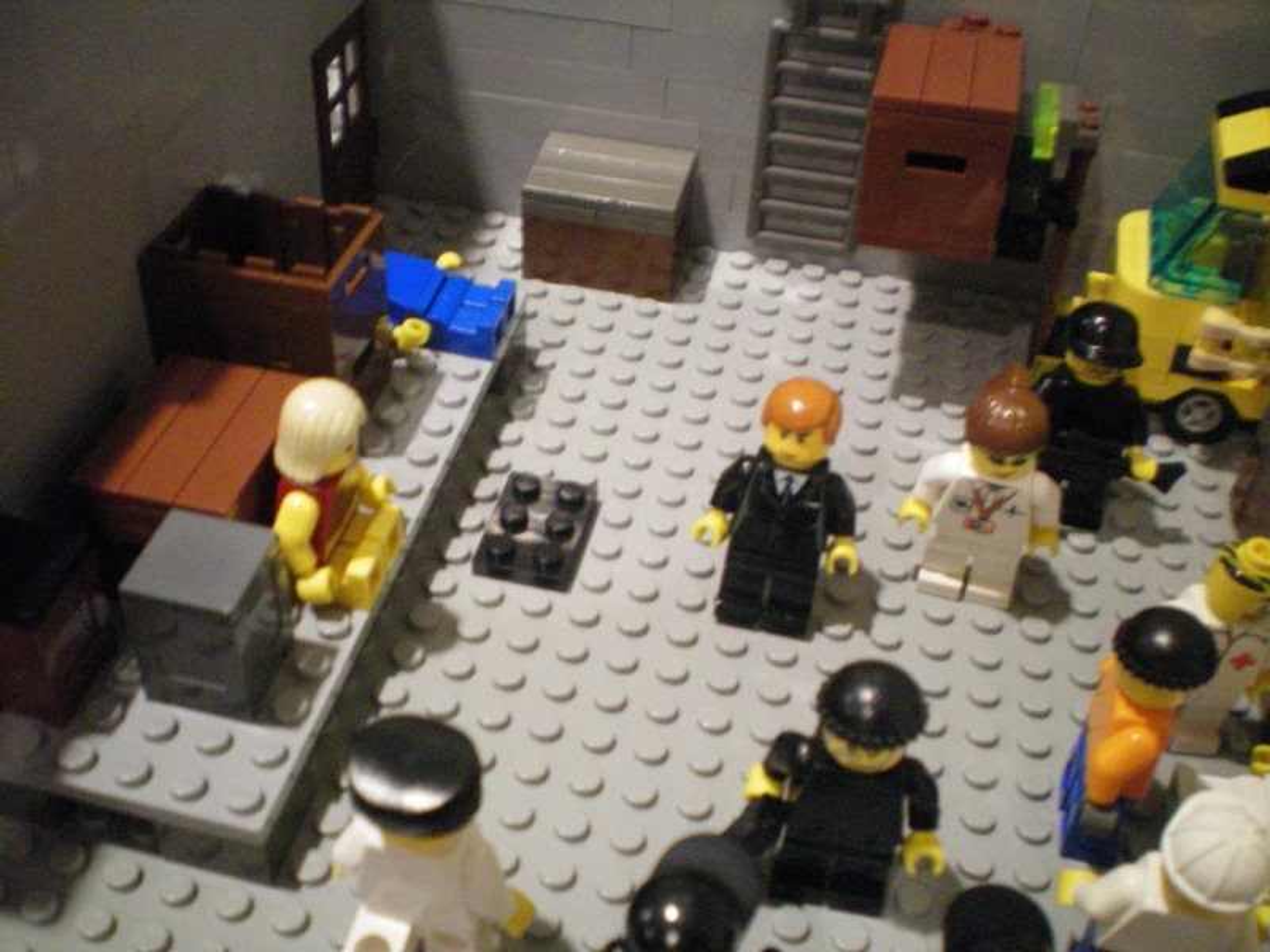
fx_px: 1394
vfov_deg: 37.7
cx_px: 635
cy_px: 476
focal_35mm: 38
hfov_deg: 49.0
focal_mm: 6.3
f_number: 3.1
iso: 400
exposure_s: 1/13
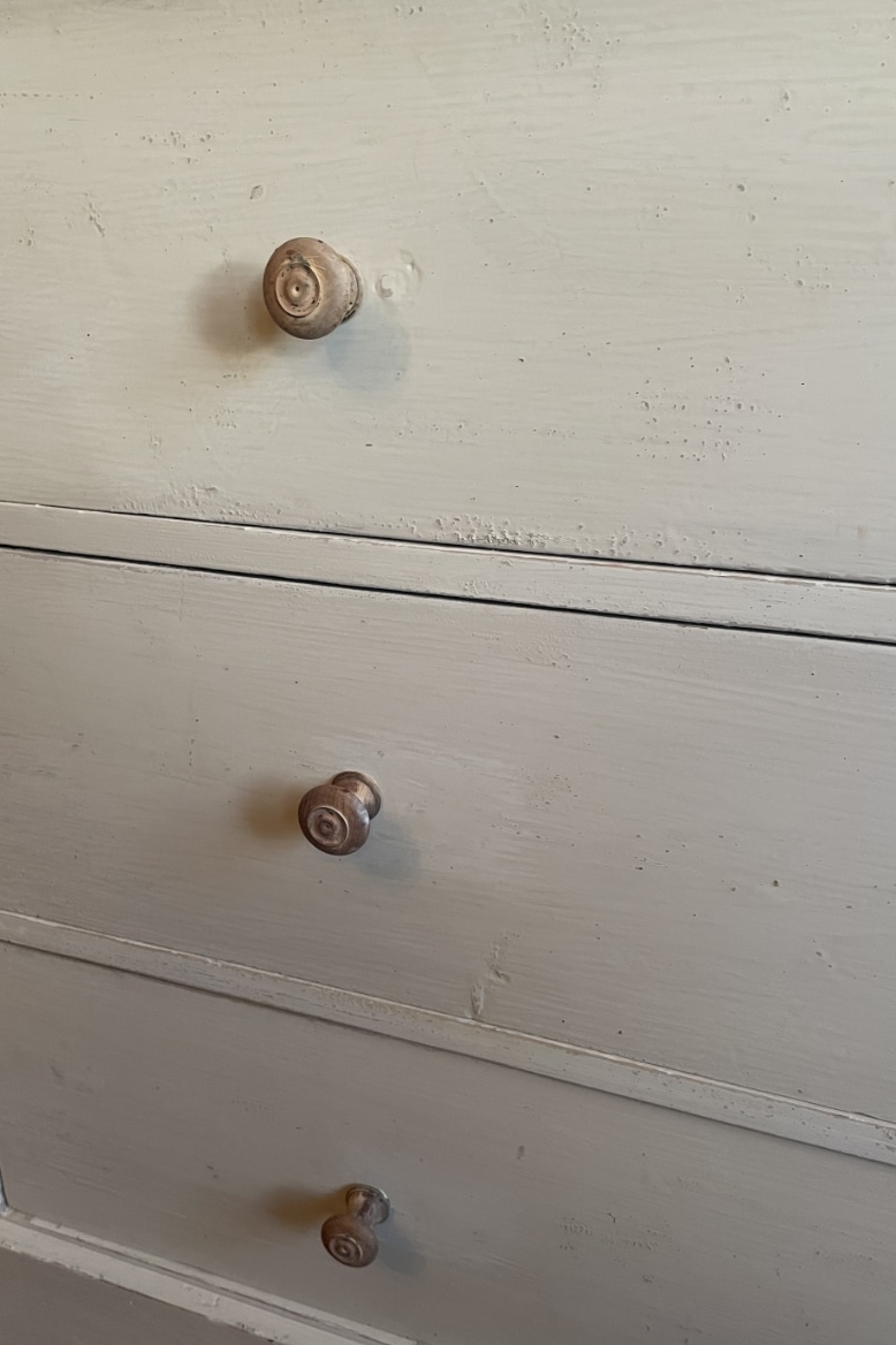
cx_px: 424
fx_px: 1046
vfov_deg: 65.5
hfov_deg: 46.4
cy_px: 689
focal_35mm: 28
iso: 160
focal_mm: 4.2
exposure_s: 1/50
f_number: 1.6
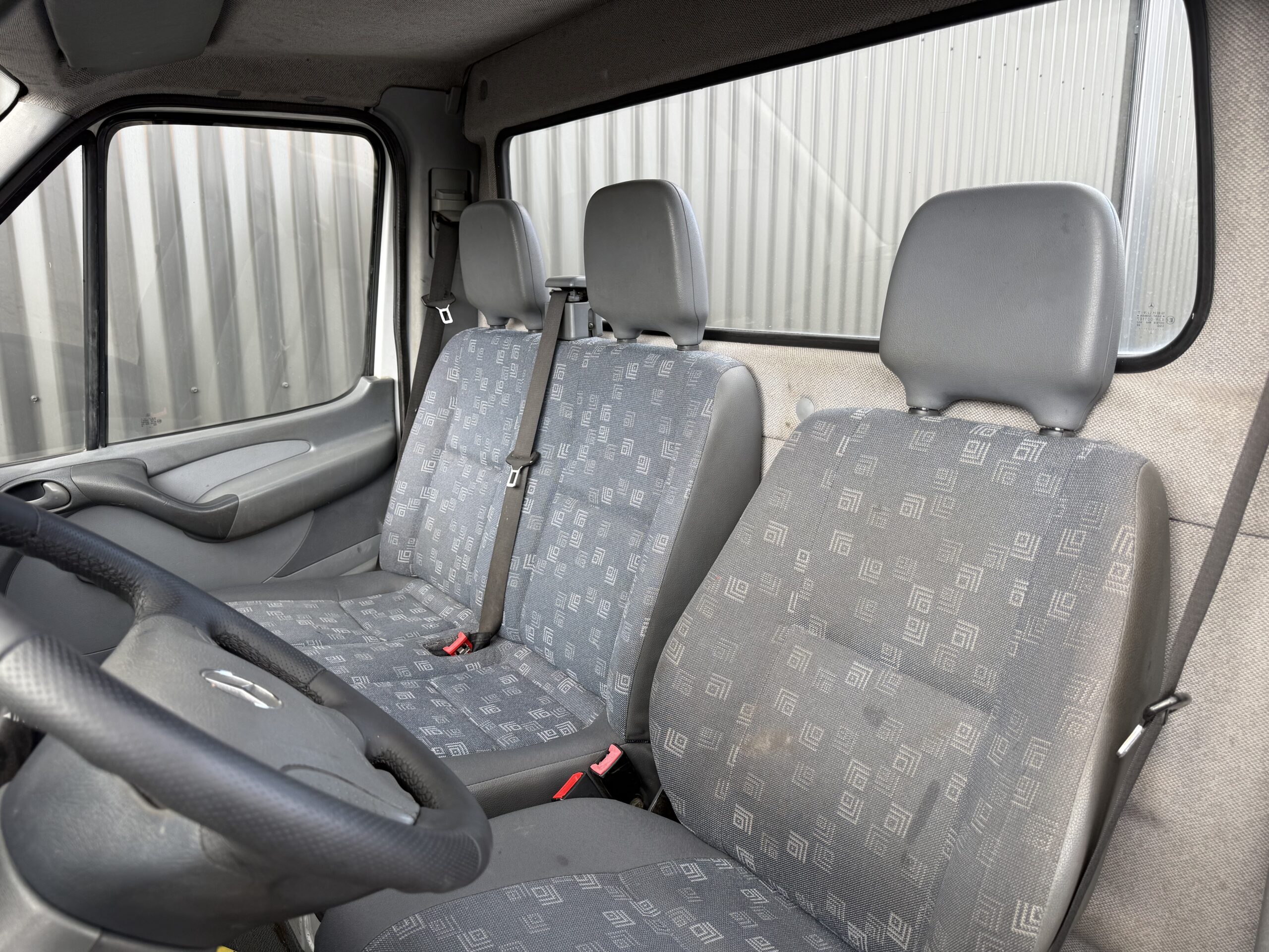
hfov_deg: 71.6
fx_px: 880
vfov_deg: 56.8
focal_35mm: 24
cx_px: 634
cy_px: 476
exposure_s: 1/192
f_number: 1.78
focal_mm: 6.76
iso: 64
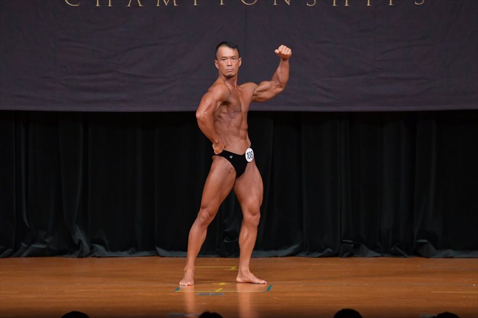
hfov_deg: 7.6
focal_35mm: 270
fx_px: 3583
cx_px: 239
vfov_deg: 5.1
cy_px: 159
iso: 4000
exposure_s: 1/400
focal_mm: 180
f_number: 5.6
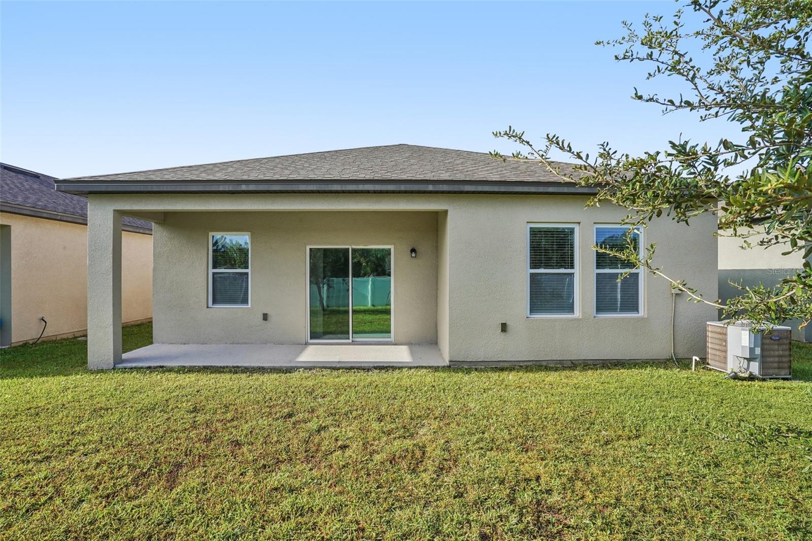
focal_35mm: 18
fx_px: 406
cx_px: 406
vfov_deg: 67.4
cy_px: 270
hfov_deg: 90.0
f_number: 16
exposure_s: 1/30
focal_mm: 18
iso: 100
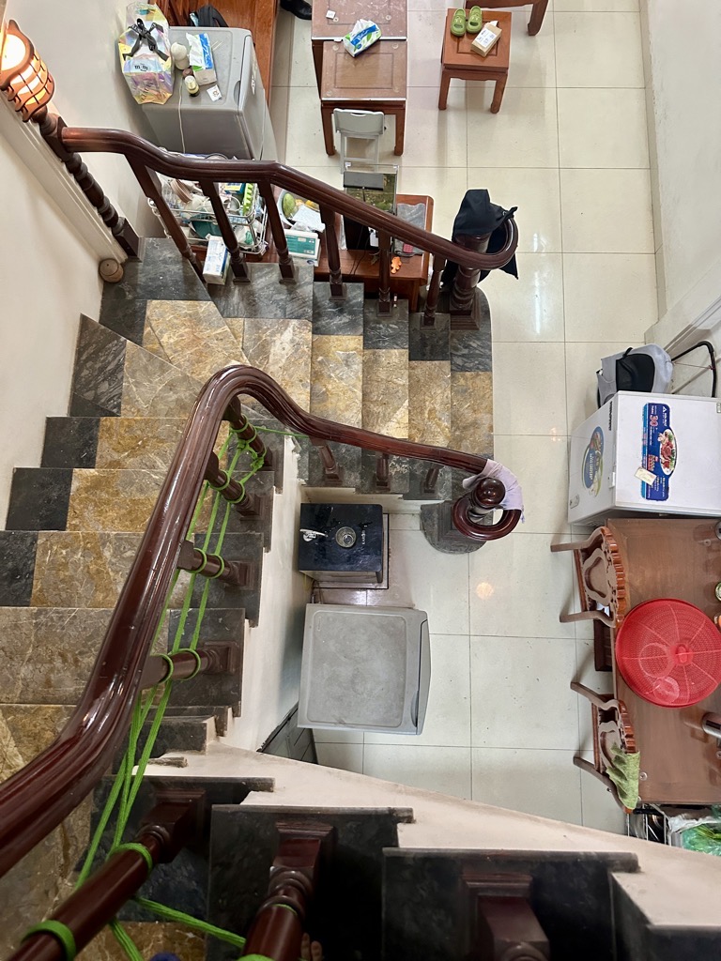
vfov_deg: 71.6
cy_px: 480
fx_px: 667
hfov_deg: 56.8
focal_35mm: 24
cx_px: 360
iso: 500
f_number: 1.78
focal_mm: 6.86
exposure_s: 1/50
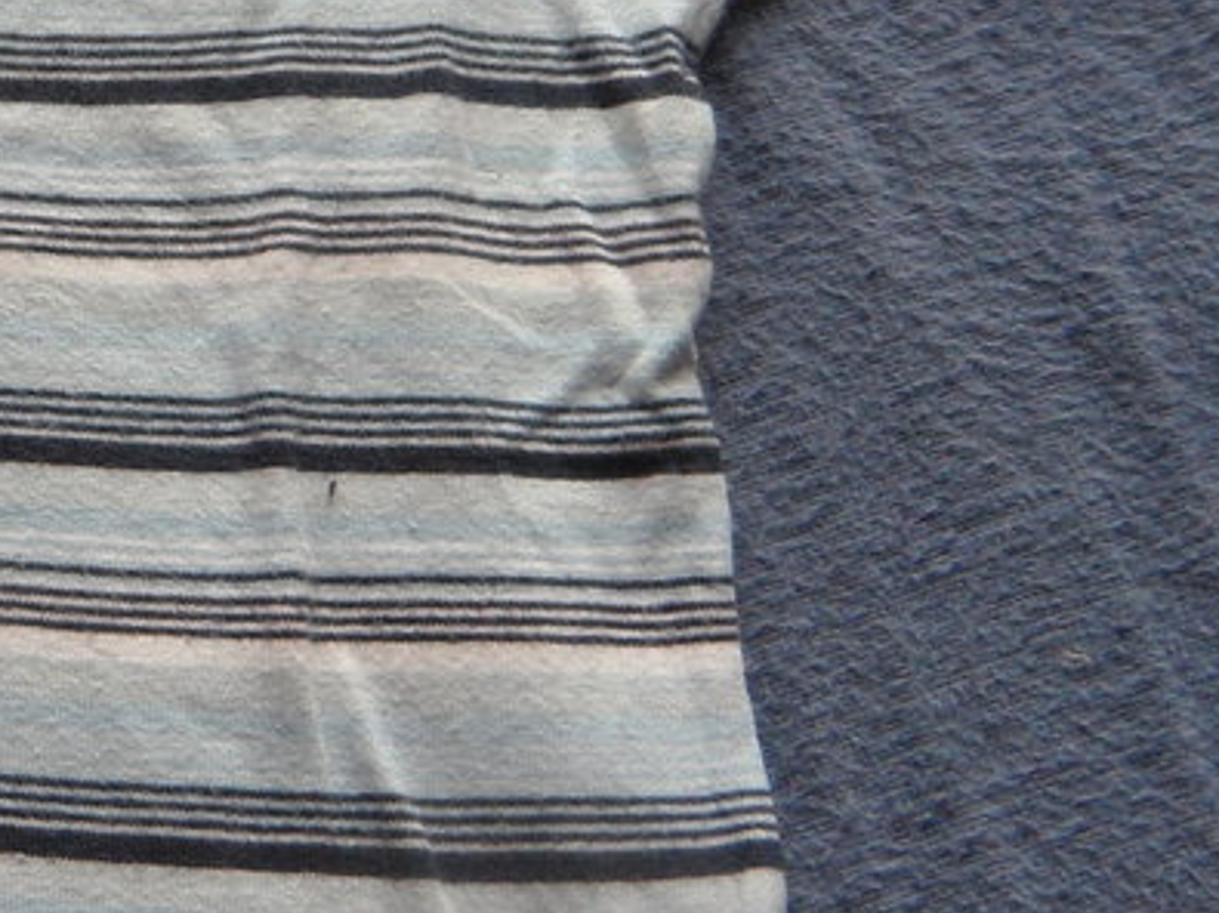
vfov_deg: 18.2
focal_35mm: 81
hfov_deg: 20.7
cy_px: 392
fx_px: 2852
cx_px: -585
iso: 80
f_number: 2.9
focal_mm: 4.1
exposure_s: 1/125
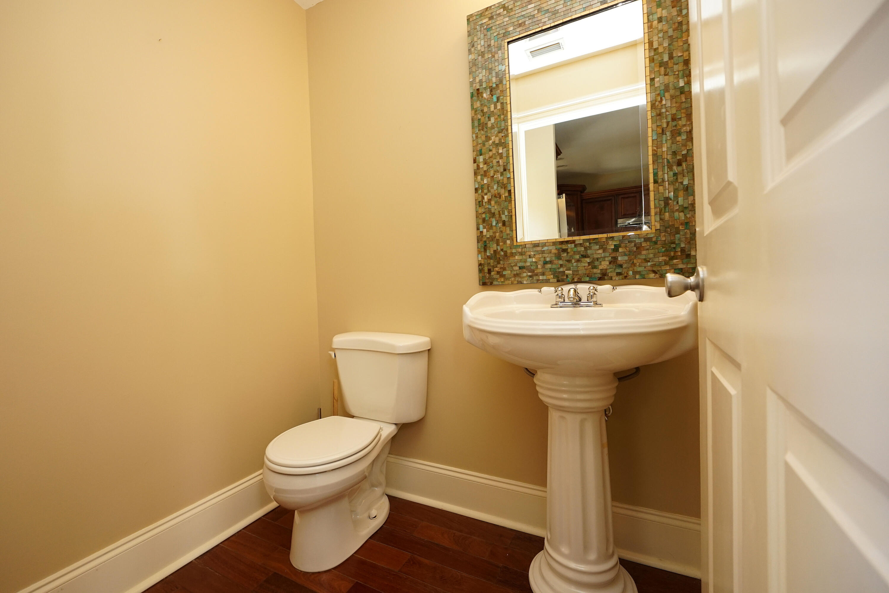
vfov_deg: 77.3
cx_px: 444
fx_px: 370
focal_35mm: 15
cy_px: 296
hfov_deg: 100.4
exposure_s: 1/60
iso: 640
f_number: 4
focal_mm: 10
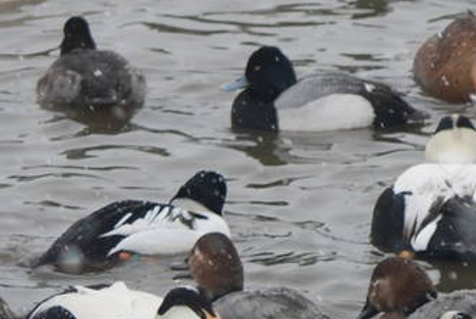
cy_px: 47
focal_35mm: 623
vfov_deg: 2.2
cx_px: 667
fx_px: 8252
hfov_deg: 3.3
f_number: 4.5
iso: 200
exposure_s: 1/320
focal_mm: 86
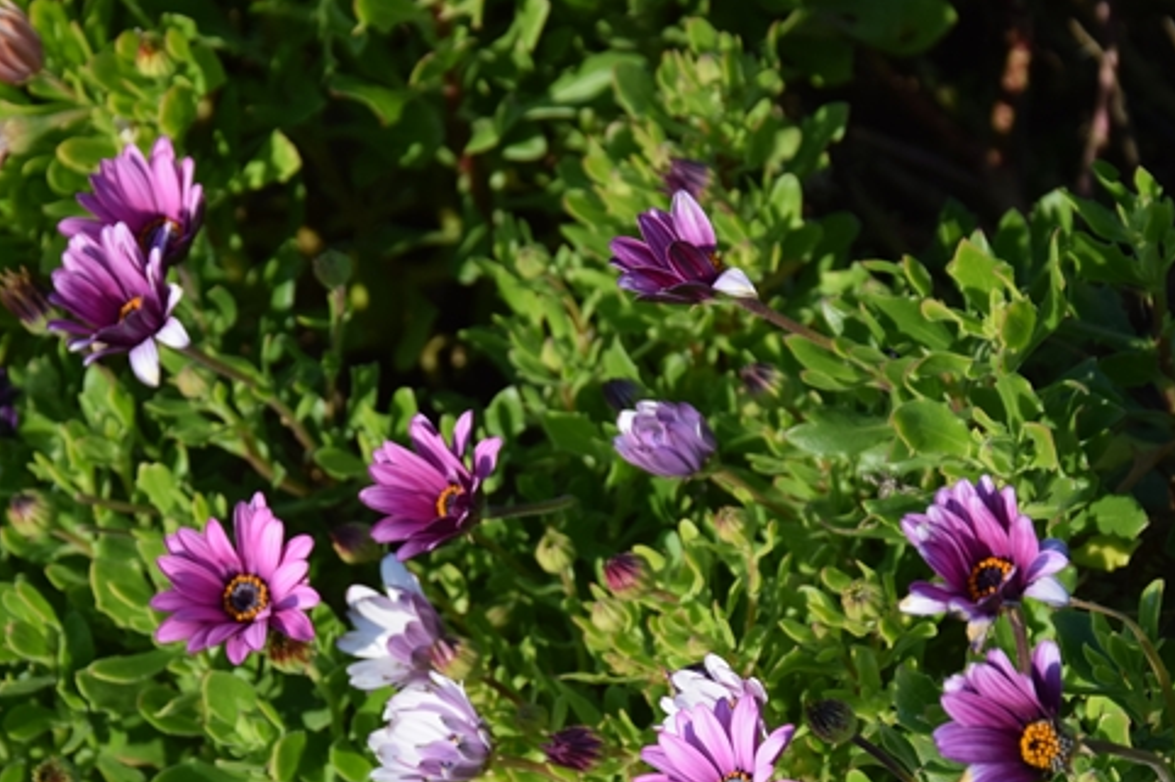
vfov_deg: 6.9
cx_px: 466
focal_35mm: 199
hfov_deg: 10.3
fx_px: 6493
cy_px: 535
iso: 200
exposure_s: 1/640
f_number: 6.3
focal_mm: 80
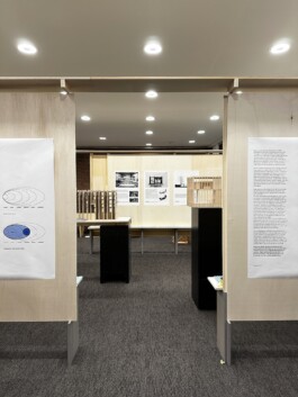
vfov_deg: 71.6
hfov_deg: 56.8
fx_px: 275
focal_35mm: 24
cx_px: 149
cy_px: 198
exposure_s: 1/100
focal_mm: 6.86
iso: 200
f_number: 1.78
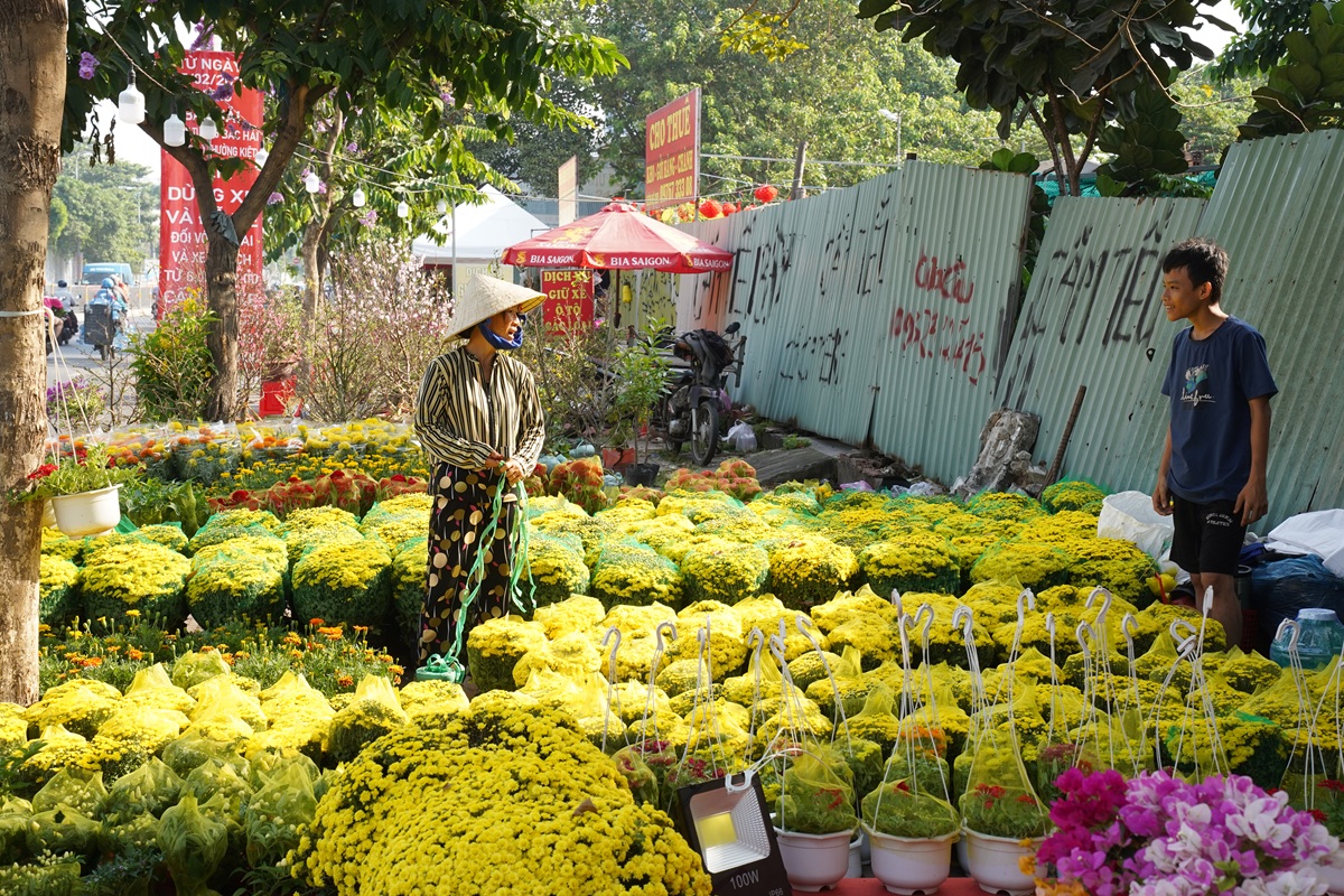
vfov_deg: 23.8
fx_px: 2128
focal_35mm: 57
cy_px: 448
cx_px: 672
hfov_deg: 35.1
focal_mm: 57
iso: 320
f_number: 10
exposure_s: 1/100
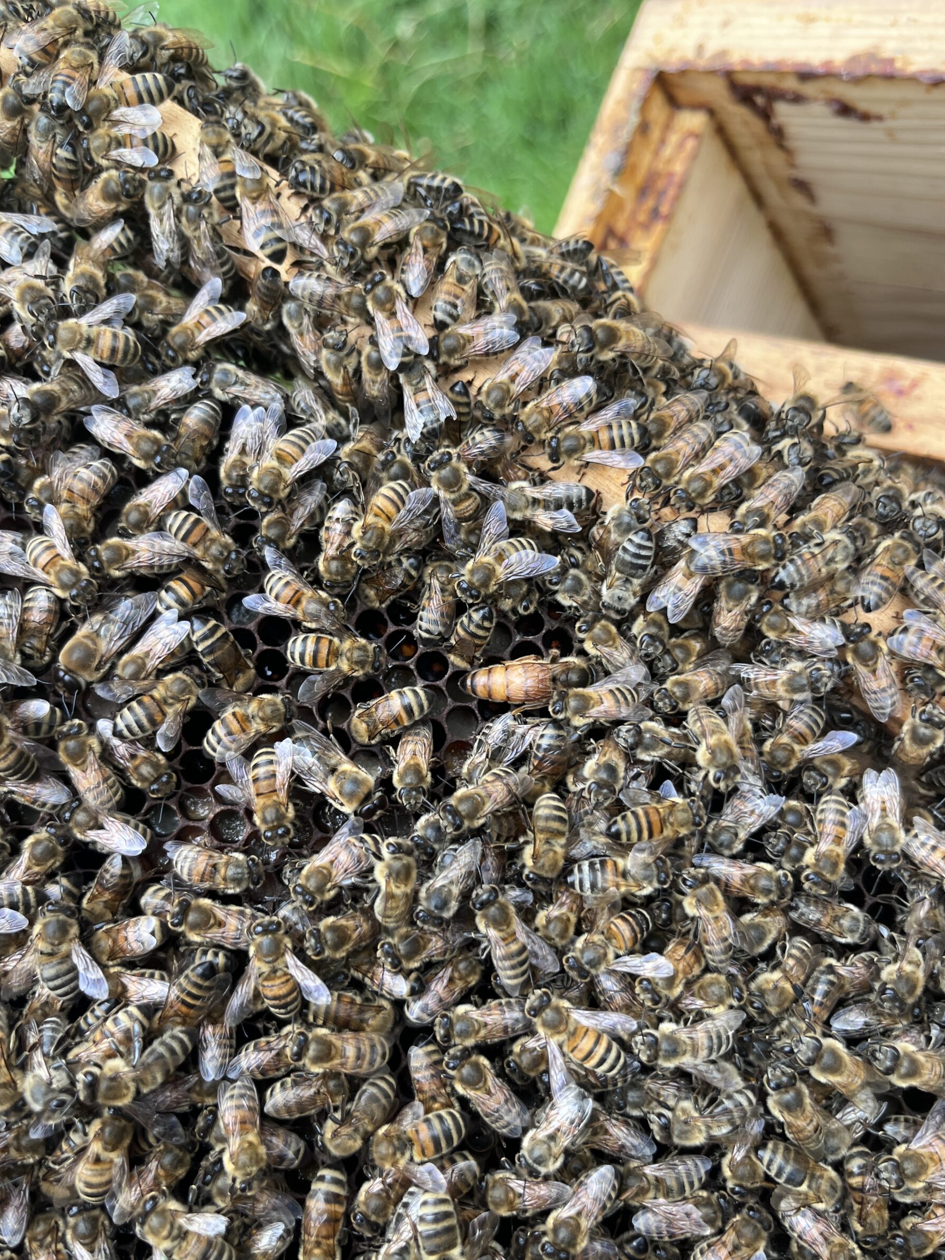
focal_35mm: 28
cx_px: 473
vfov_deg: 63.4
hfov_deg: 49.7
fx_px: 1019
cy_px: 673
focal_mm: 5.1
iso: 40
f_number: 1.6
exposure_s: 1/122
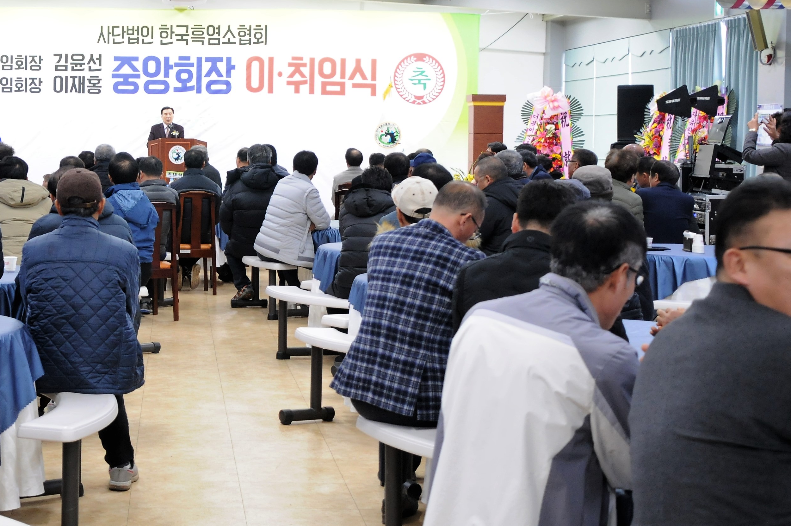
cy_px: 133
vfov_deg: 18.8
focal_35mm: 72
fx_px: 1580
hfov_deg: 27.7
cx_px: 195
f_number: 4
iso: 800
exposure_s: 1/40
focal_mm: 28
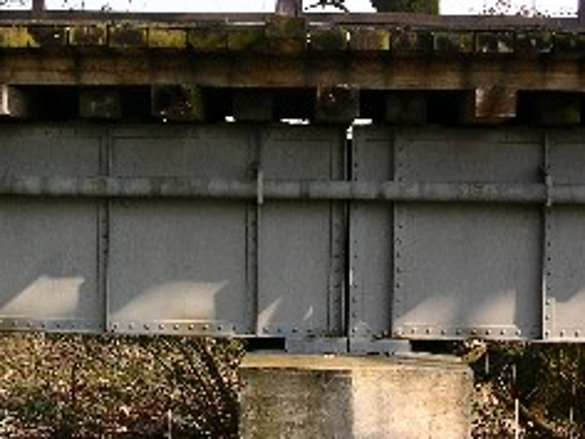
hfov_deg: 22.5
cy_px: 211
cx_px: 234
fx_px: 1470
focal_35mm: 87
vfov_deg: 17.0
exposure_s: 1/87.5
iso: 50
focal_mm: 8.9
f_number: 6.3
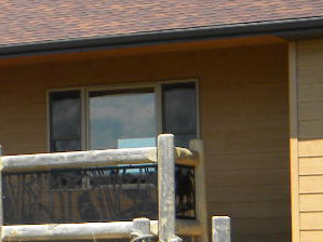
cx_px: -153
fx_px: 1502
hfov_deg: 11.8
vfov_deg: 9.2
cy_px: 201
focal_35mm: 161
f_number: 3.9
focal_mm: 8.6
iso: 80
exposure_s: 1/467
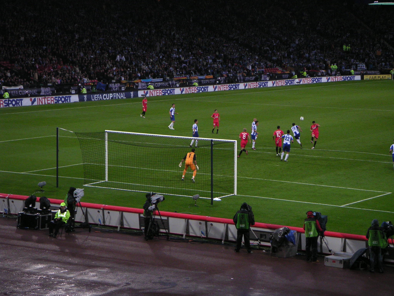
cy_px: 148
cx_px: 197
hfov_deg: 17.7
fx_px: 1263
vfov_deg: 13.3
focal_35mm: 111
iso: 160
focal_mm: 17.1
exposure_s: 1/111
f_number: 3.6
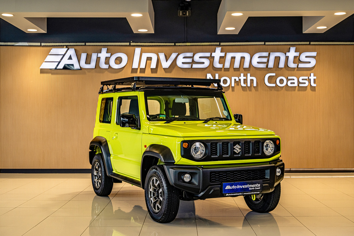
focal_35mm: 50
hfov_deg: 39.6
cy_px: 118
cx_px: 177
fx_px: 492
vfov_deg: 27.0
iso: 500
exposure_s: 1/125
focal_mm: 50
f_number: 5
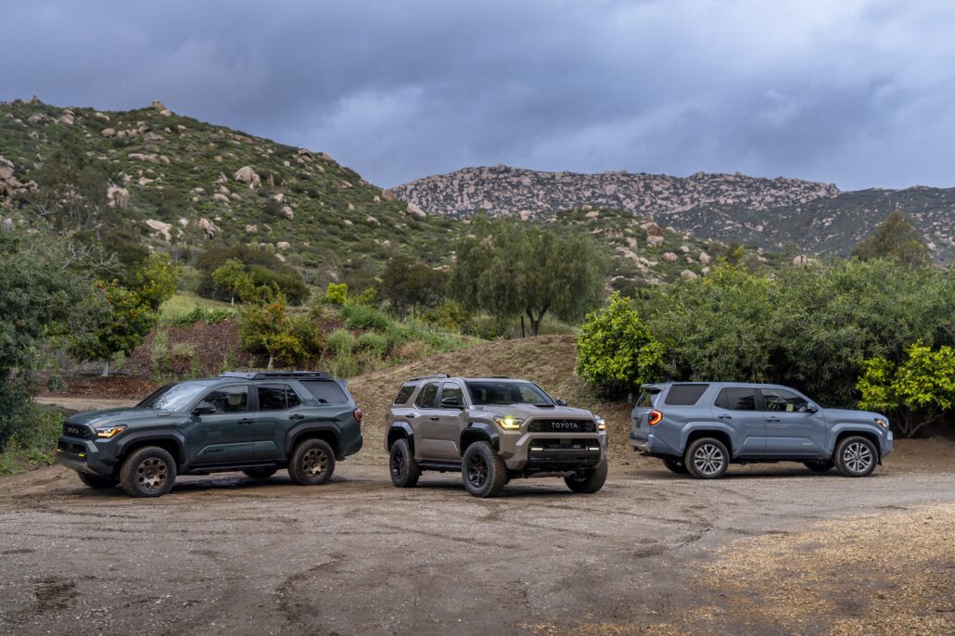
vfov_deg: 32.6
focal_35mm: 41
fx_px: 1087
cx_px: 478
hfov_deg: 47.4
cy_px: 318
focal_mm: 41
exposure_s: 1/100
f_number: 4.5
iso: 640
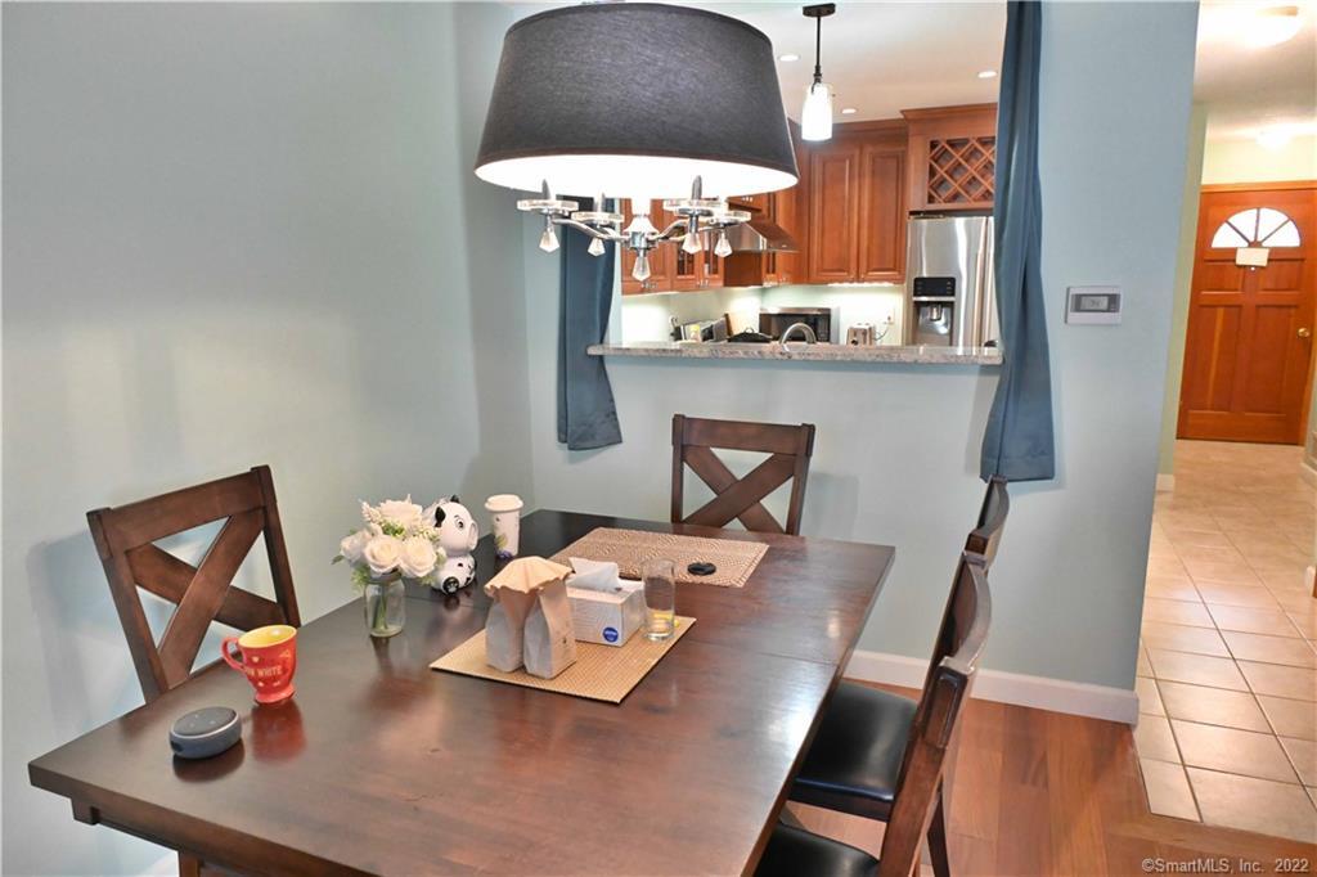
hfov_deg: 73.8
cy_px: 438
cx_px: 658
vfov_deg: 53.1
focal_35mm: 24
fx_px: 878
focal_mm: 24
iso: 8000
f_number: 7.1
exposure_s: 1/30
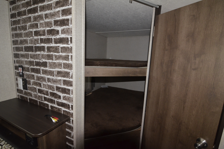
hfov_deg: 92.6
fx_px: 107
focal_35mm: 17
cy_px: 74
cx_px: 112
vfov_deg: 69.4
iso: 1600
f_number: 5.6
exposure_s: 1/60
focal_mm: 11.5
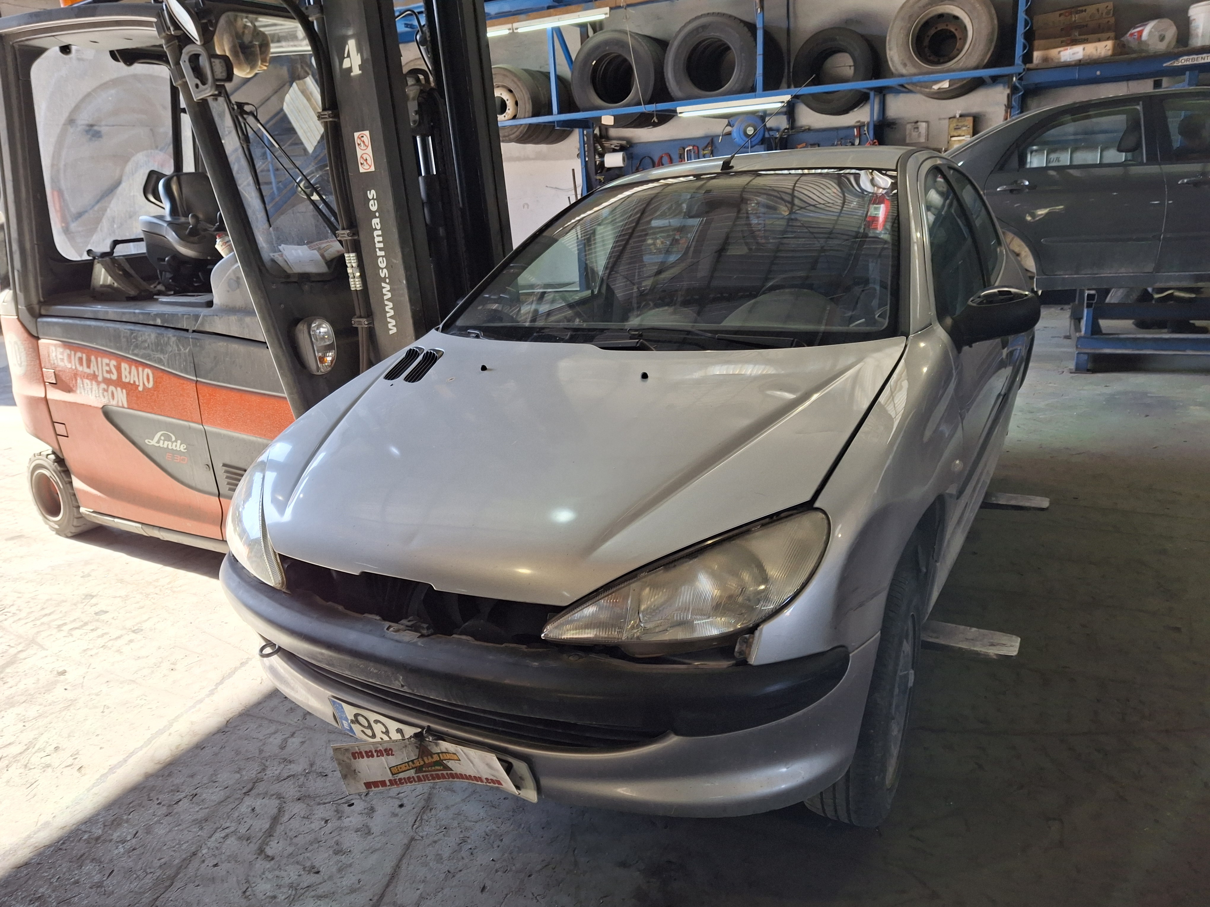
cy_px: 454
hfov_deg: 69.4
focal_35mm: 25
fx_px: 874
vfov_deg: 54.9
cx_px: 605
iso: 64
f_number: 1.8
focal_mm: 4.69
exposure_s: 1/100
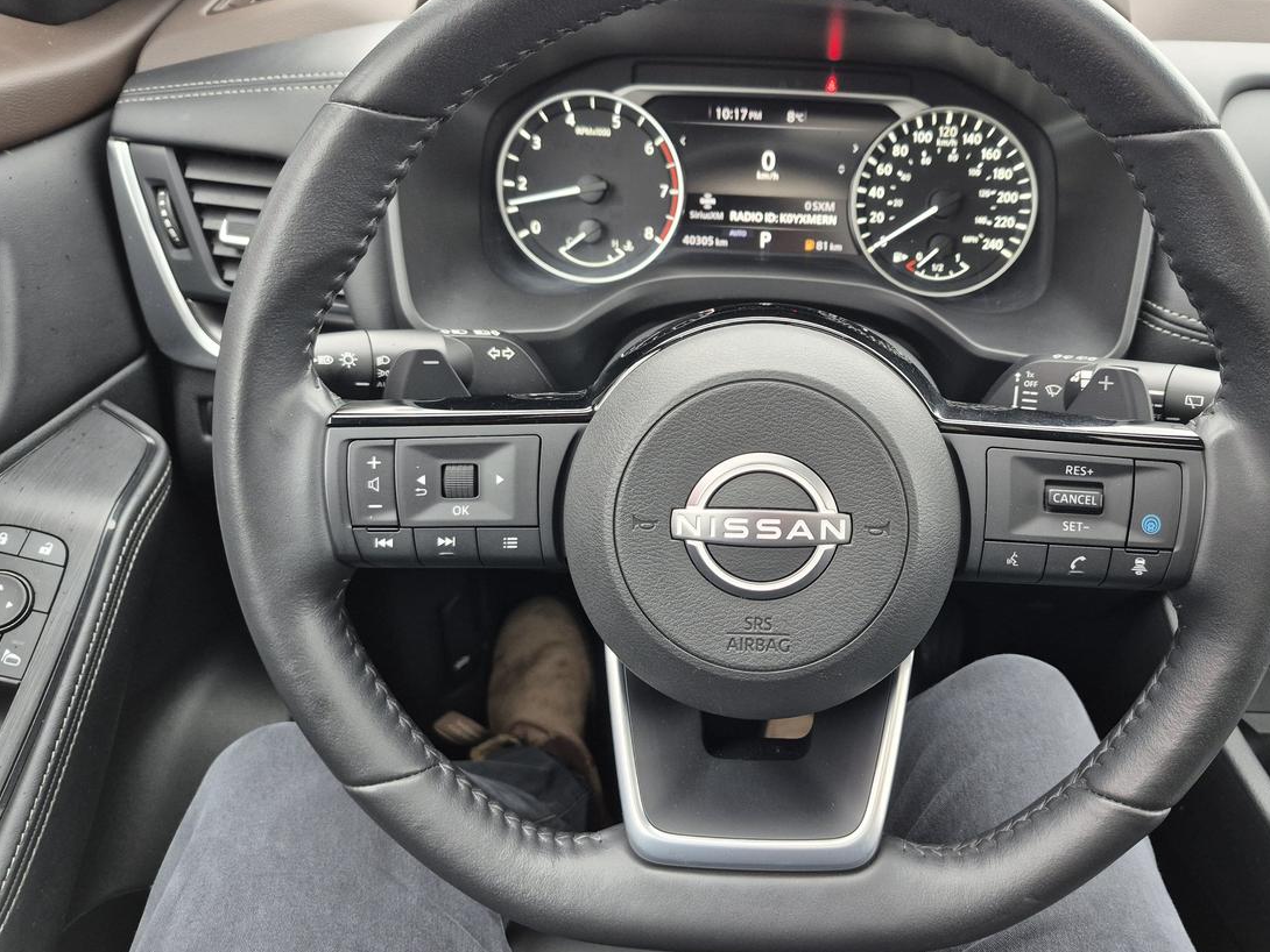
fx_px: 991
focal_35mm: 27
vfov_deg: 51.4
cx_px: 742
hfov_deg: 64.9
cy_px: 476
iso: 320
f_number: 1.8
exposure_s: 1/120
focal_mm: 5.4
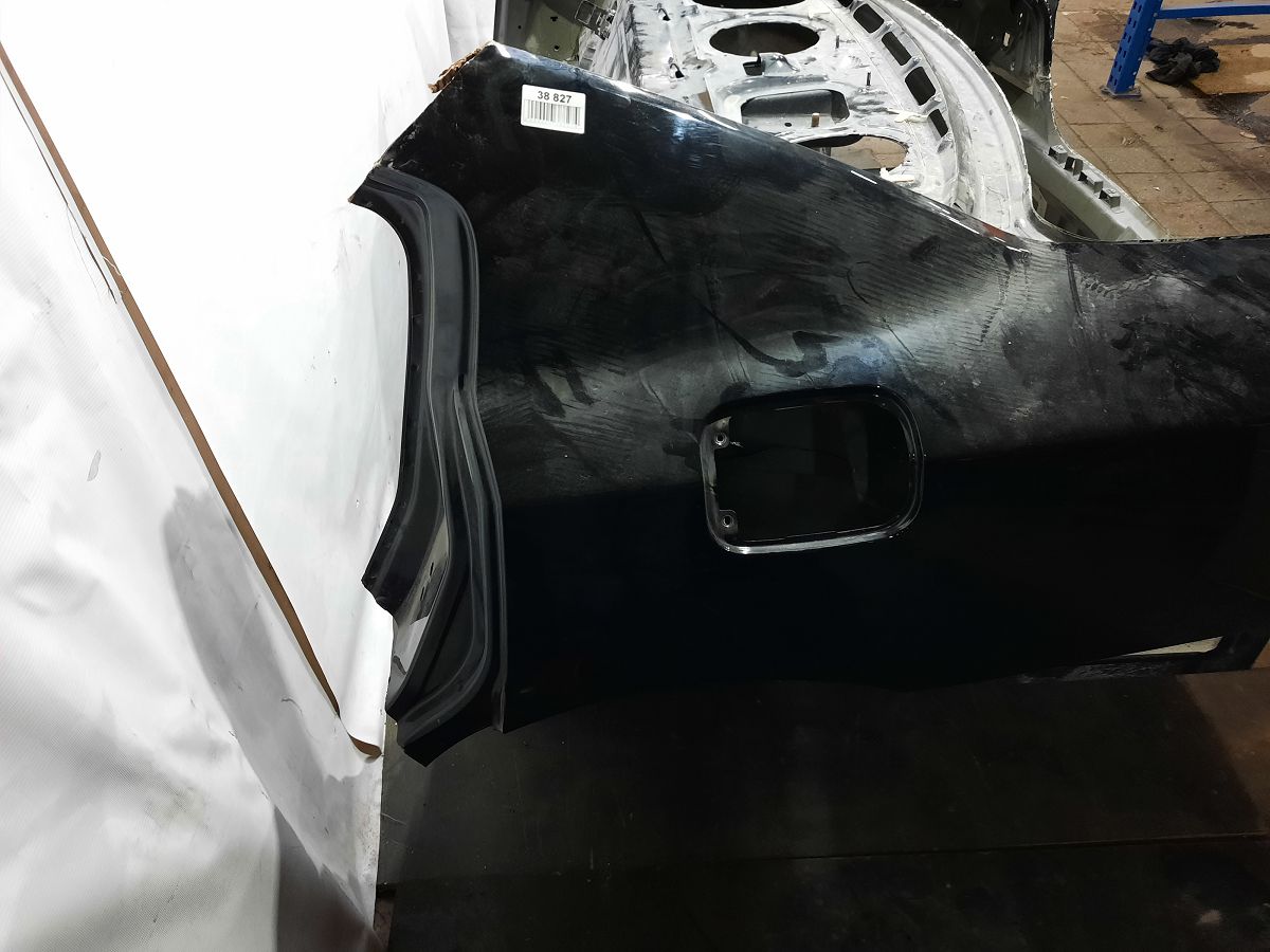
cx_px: 635
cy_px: 476
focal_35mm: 25
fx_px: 917
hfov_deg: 69.4
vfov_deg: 54.9
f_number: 2
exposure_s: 1/50
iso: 400
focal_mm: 4.6
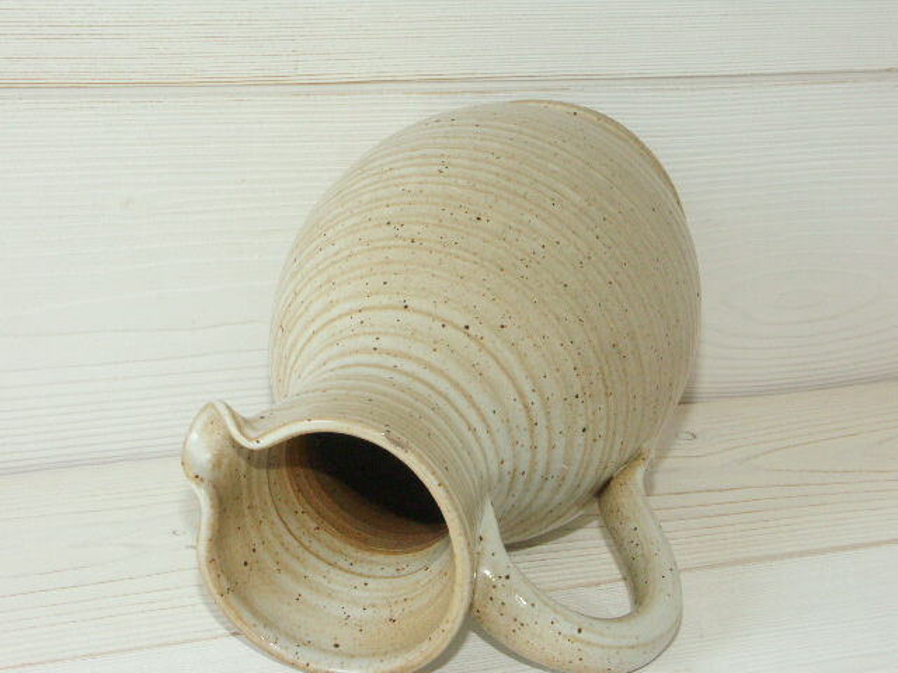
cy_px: 336
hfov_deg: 27.4
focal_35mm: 71
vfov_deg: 20.7
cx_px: 449
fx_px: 1842
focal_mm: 17.66
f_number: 9
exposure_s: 1/80
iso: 200
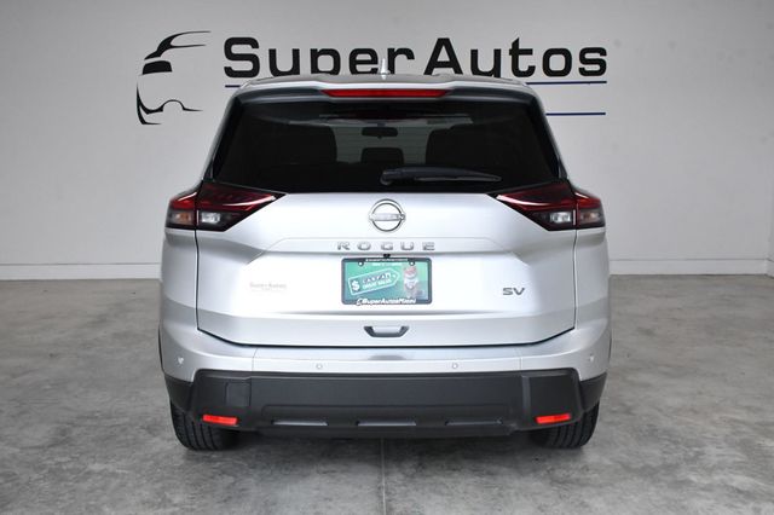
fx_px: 860
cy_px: 258
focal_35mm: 40
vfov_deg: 33.4
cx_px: 387
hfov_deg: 48.5
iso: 2500
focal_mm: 27
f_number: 11
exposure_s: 1/500
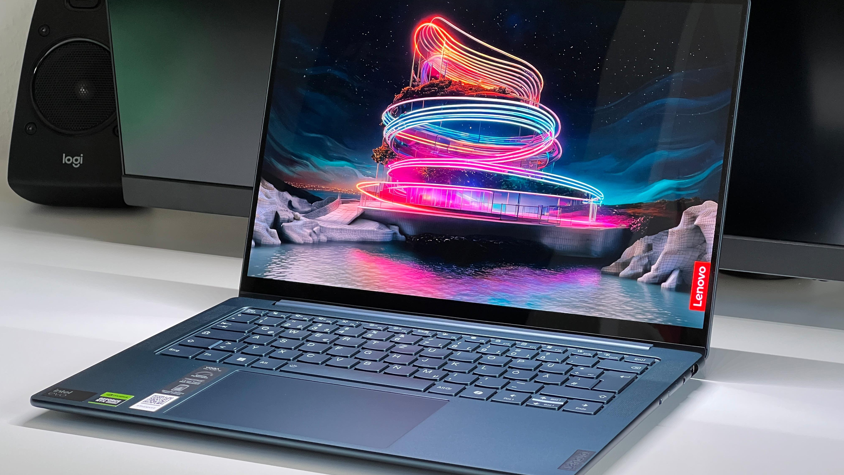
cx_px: 422
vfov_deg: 14.4
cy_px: 228
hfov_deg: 25.3
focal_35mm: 84
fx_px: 1880
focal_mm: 9
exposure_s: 1/65
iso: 200
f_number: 2.8
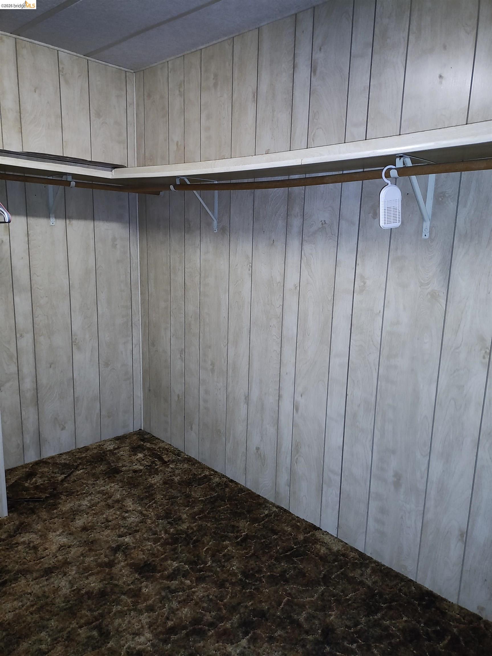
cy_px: 328
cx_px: 246
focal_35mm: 25
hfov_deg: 54.9
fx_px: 474
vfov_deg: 69.4
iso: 3060
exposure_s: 1/30
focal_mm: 4.71
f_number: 1.7
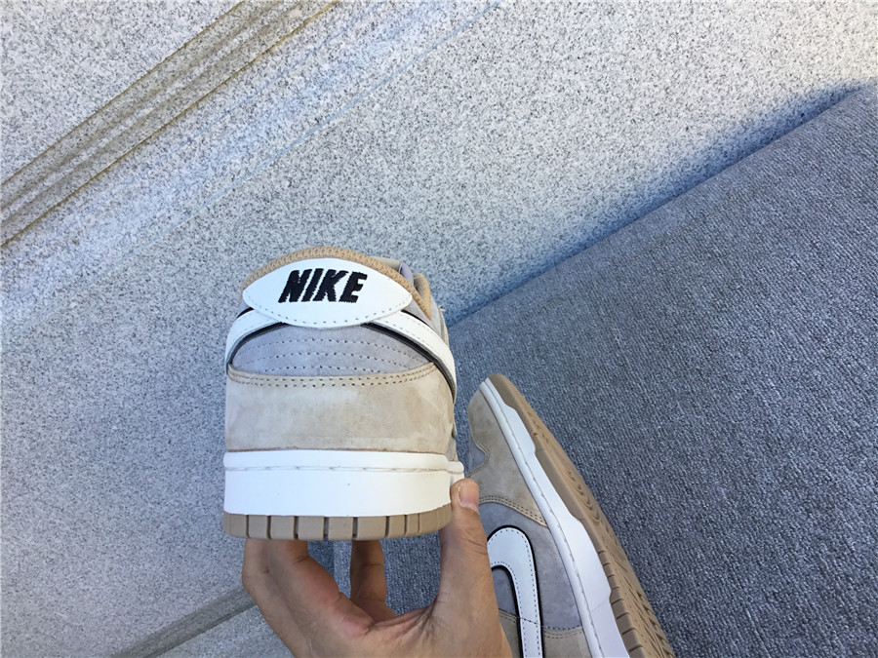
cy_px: 329
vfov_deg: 45.4
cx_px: 439
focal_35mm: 31
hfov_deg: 58.4
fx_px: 786
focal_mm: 3.3
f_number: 2.4
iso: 25
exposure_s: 1/121
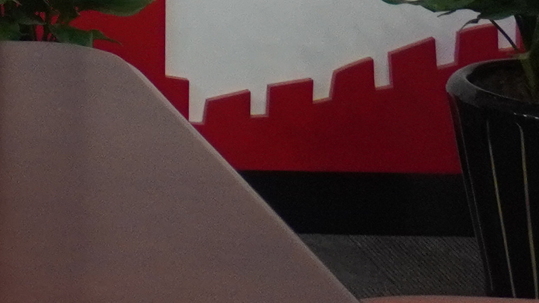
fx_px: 3079
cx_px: -897
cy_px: -641
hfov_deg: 8.8
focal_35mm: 215
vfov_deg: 5.3
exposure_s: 1/40
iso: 800
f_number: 4
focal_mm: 21
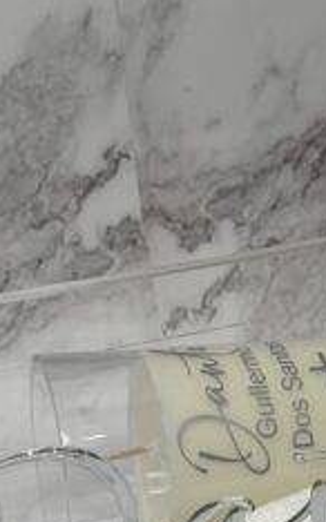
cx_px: 330
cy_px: 553
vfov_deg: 22.6
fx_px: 1238
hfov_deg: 14.7
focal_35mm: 87
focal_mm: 6.76
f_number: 1.78
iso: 64
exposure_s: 1/218
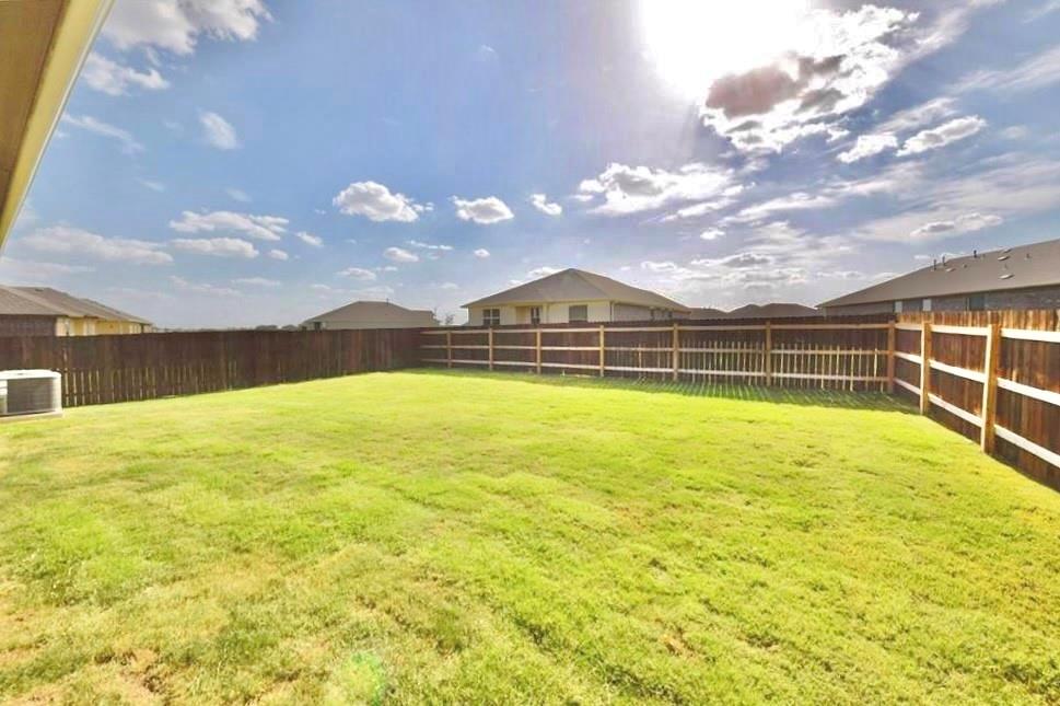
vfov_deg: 89.9
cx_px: 530
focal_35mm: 12
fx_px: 353
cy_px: 353
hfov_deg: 112.6
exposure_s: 1/200
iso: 100
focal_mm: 8
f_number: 11
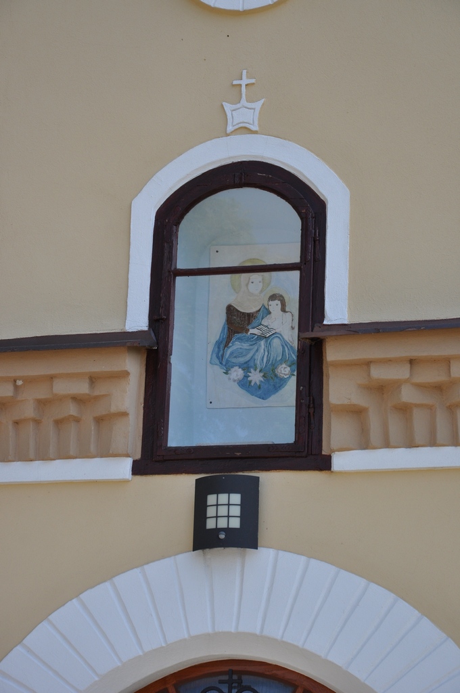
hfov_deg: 13.8
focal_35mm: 99
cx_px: 230
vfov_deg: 20.6
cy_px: 346
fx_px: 1903
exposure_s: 1/800
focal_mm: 66
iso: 400
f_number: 7.1
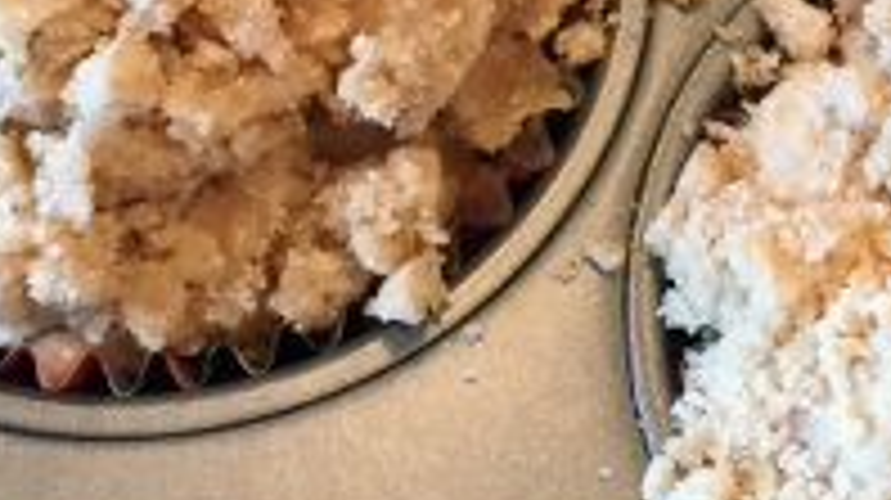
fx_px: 2455
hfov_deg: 20.5
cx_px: 621
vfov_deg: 11.2
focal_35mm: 104
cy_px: -212
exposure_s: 1/15
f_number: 2.2
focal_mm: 4.15
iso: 40
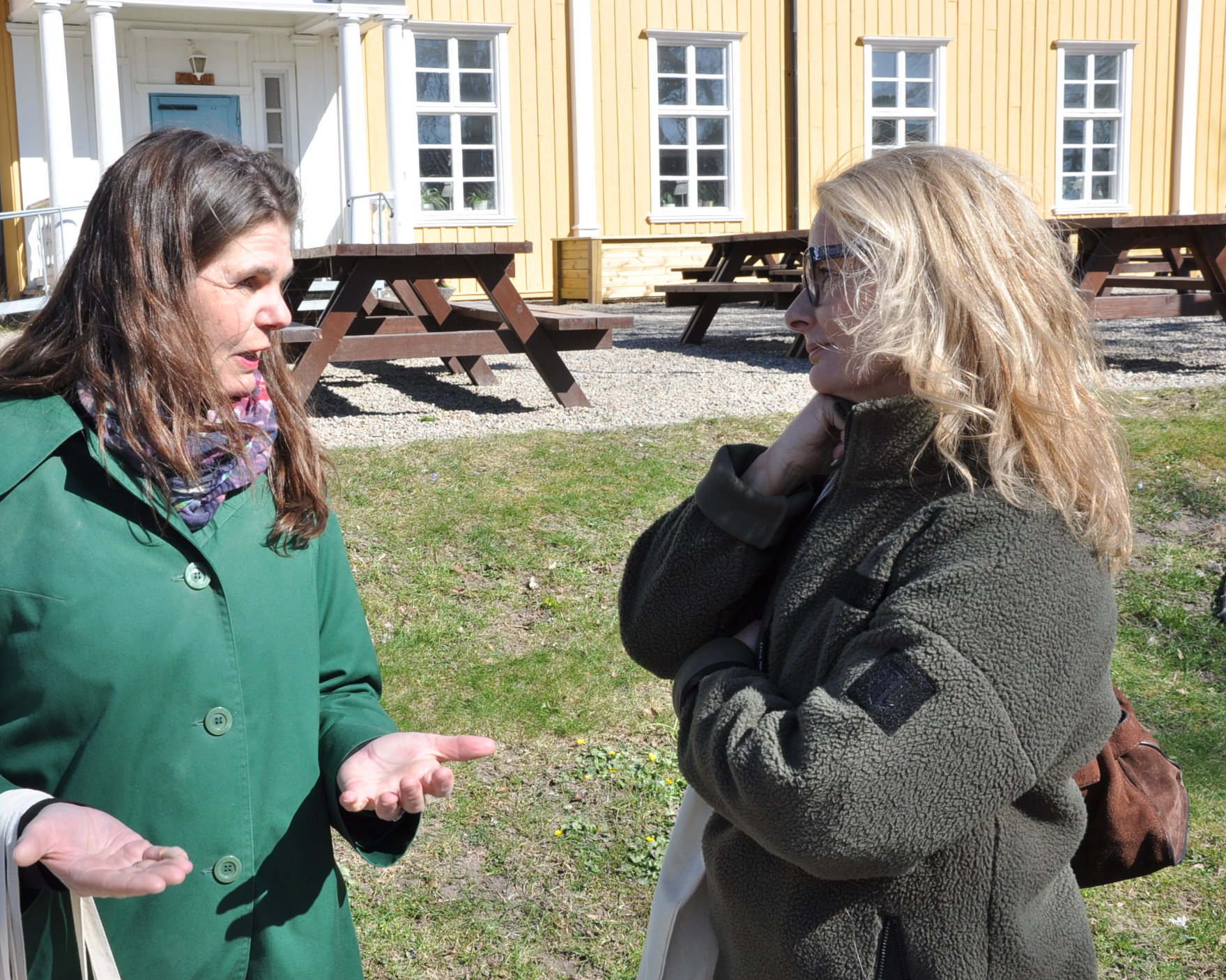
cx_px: 491
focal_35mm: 48
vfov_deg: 31.4
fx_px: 1742
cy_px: 488
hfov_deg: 38.6
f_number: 13
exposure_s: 1/160
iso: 200
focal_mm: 28
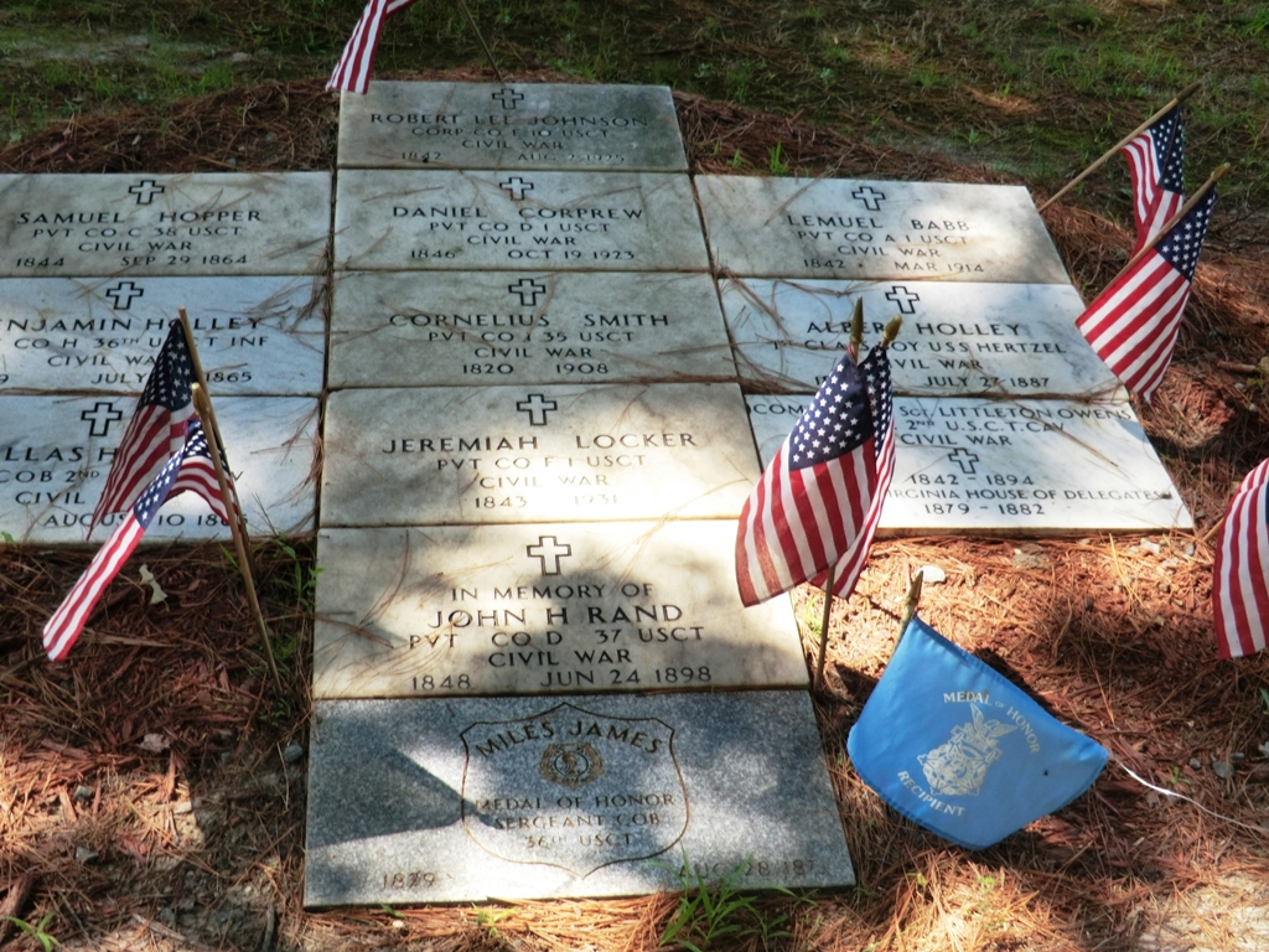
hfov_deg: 40.4
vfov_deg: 30.9
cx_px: 634
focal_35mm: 47
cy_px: 476
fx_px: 1723
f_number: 4
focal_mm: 8.4
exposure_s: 1/125
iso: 80
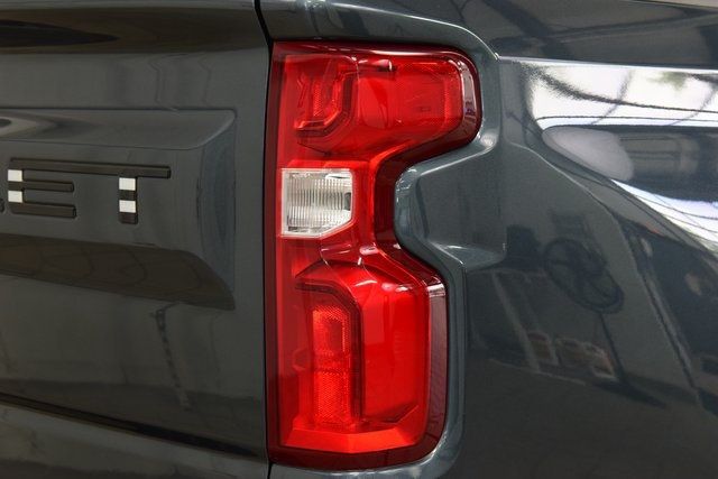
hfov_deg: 27.0
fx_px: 1496
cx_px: 359
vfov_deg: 18.2
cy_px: 240
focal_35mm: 75
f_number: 6.3
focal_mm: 50
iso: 640
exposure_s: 1/15
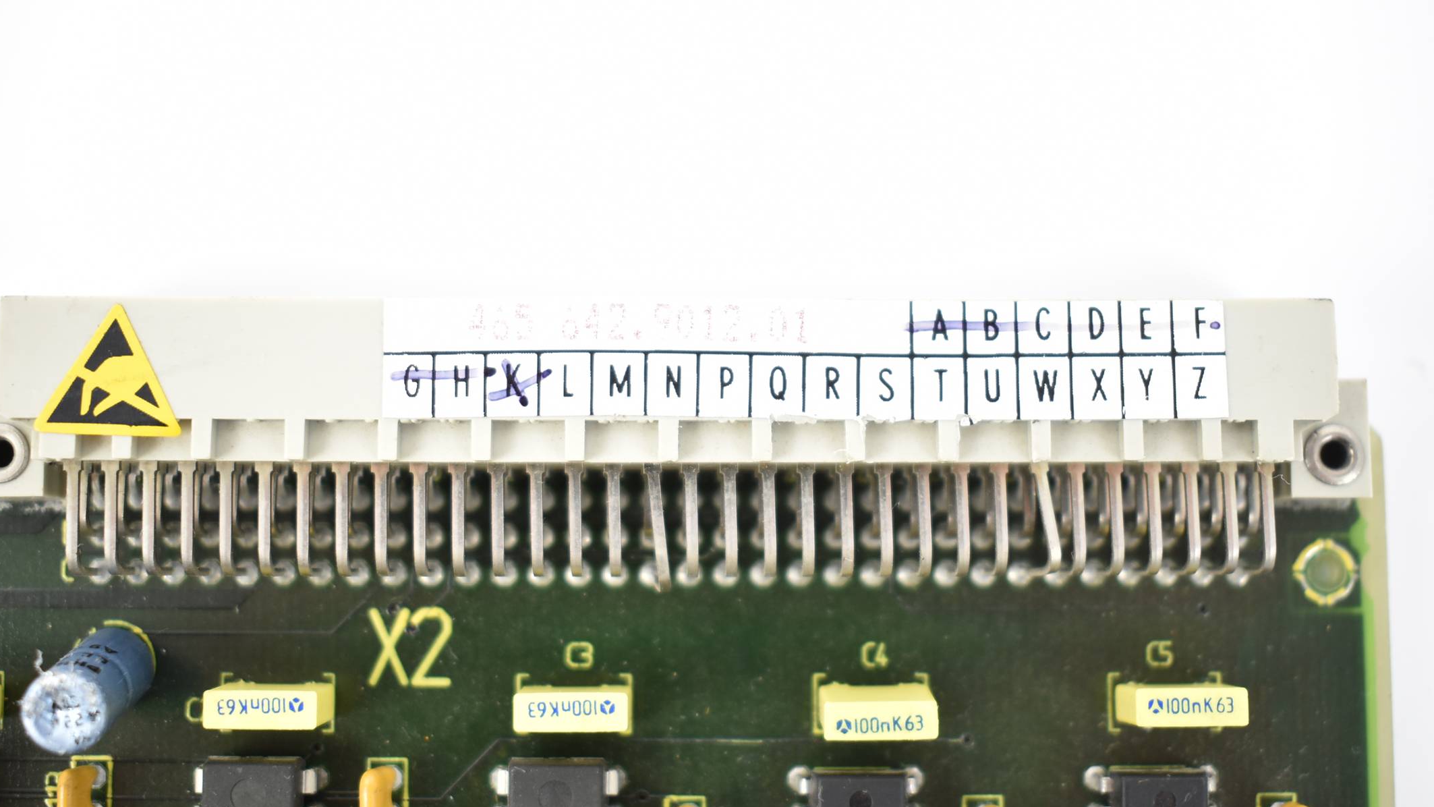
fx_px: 1883
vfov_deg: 24.2
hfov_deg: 41.7
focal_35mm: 50
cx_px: 721
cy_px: 357
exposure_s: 1/50
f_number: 4.2
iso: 560
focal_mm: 31
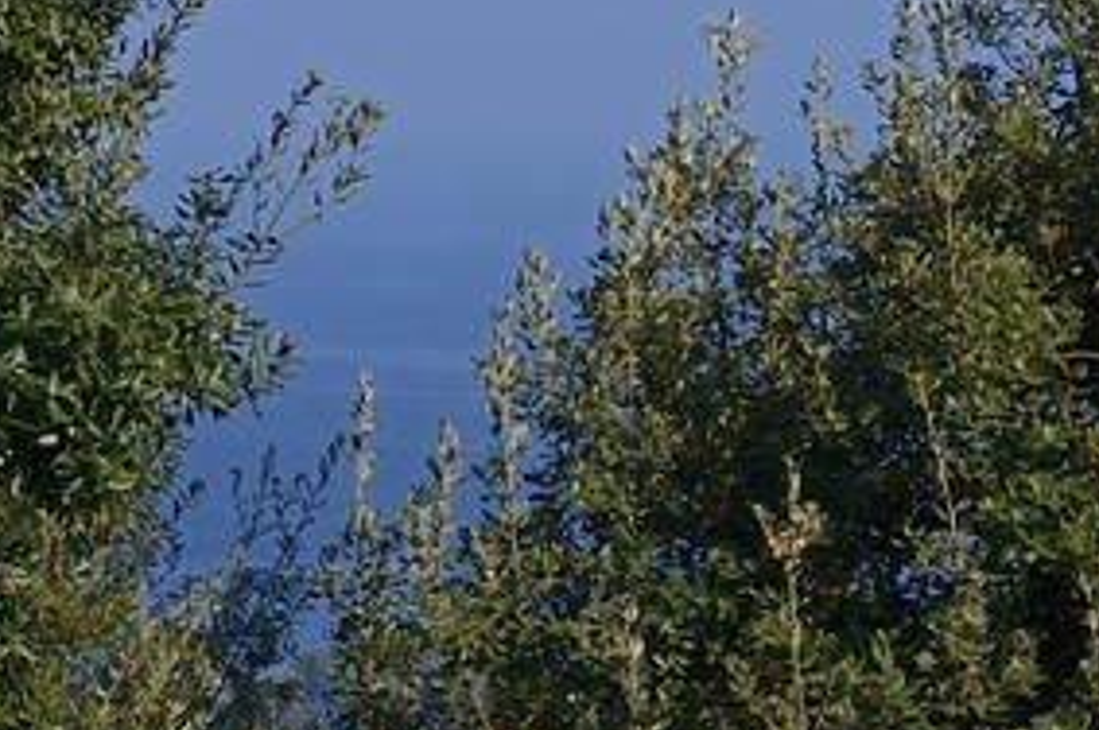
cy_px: 1111
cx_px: 3080
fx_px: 10672
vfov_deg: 3.9
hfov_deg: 5.6
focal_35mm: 350
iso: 200
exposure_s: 1/200
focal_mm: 62
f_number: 14
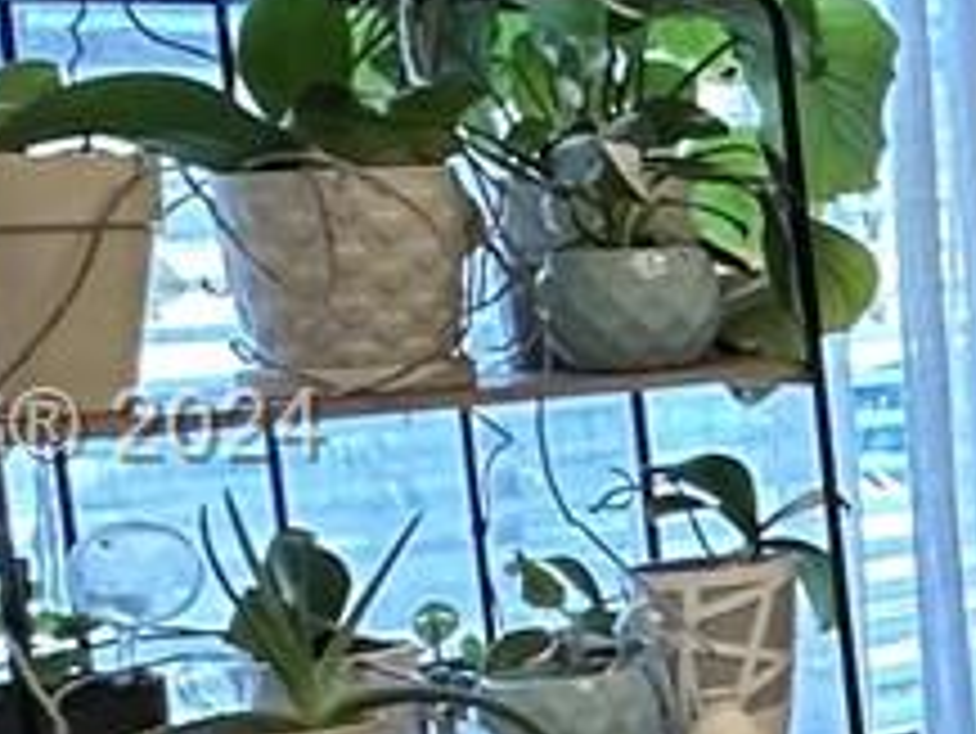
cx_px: 2483
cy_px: 432
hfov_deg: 13.1
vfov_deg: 14.4
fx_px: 2906
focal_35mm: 103
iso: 320
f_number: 2.2
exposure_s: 1/60
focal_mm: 2.22
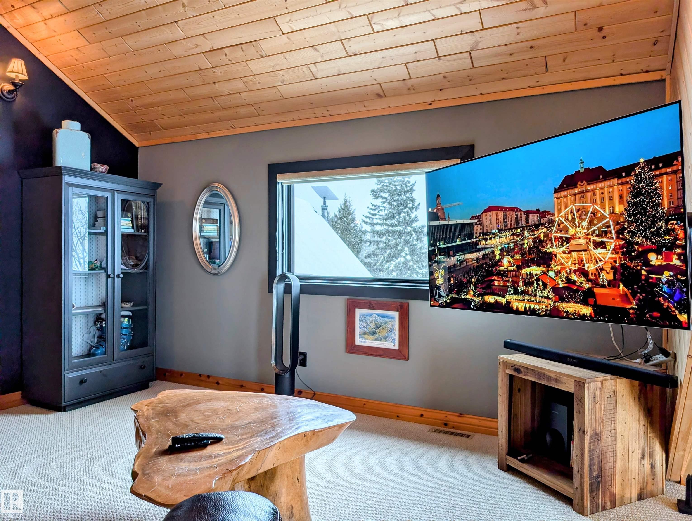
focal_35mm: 24
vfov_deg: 56.9
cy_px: 260
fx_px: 480
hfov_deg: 71.5
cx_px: 346
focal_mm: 6.9
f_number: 1.68
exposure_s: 1/154
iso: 25
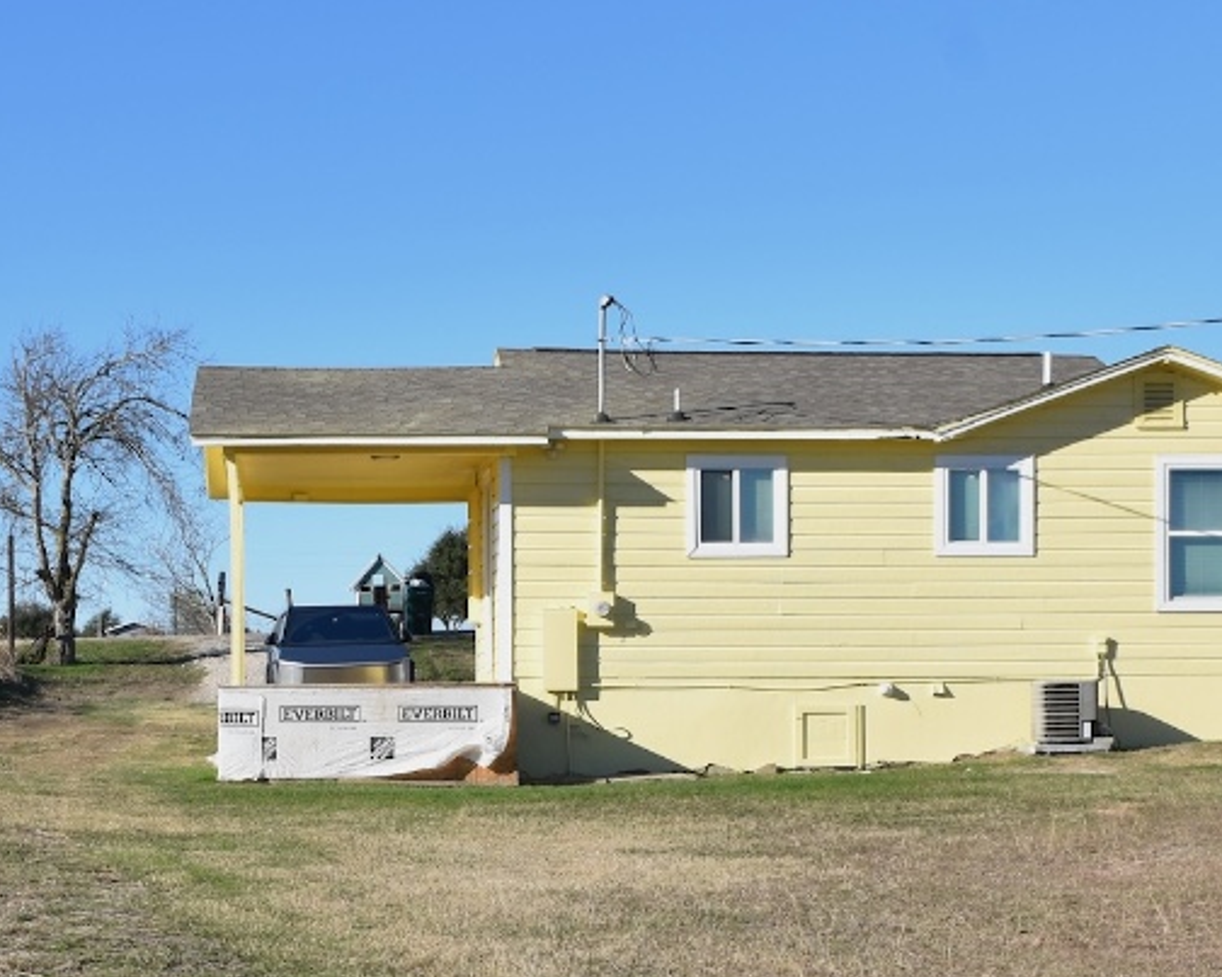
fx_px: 2678
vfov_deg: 20.4
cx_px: 492
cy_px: 812
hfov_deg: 25.7
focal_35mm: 74
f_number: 10
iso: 200
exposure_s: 1/400
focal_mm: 23
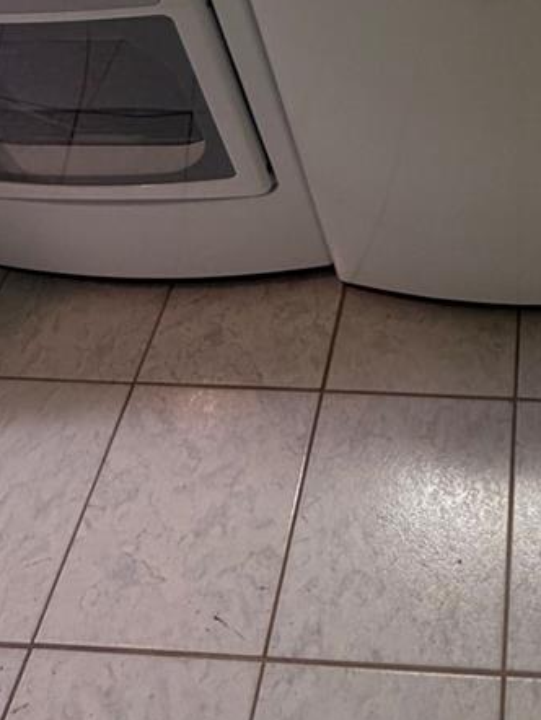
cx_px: 520
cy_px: -108
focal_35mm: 38
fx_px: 791
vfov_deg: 38.6
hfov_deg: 34.8
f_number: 2.2
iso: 320
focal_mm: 2.22
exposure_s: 1/120
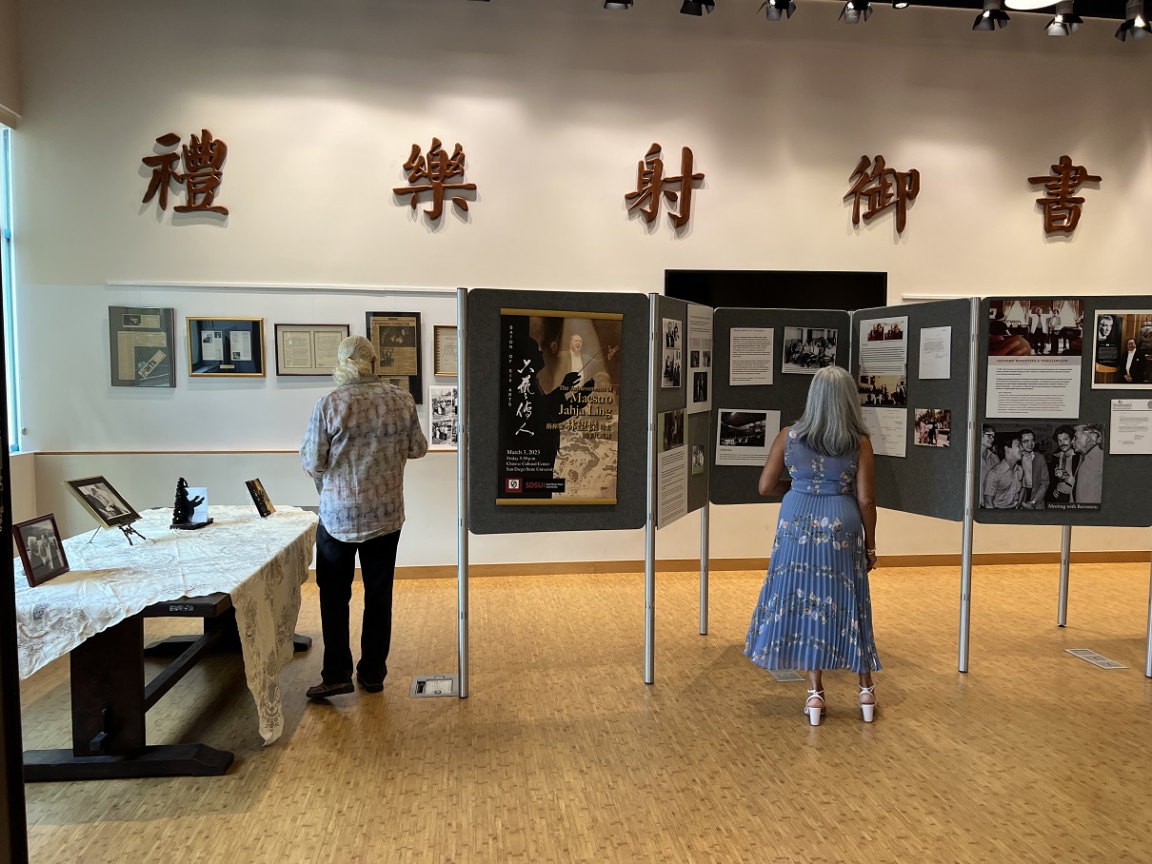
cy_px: 432
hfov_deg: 67.3
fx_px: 865
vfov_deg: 53.1
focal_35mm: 26
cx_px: 576
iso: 80
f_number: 1.5
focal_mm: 5.7
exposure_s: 1/60
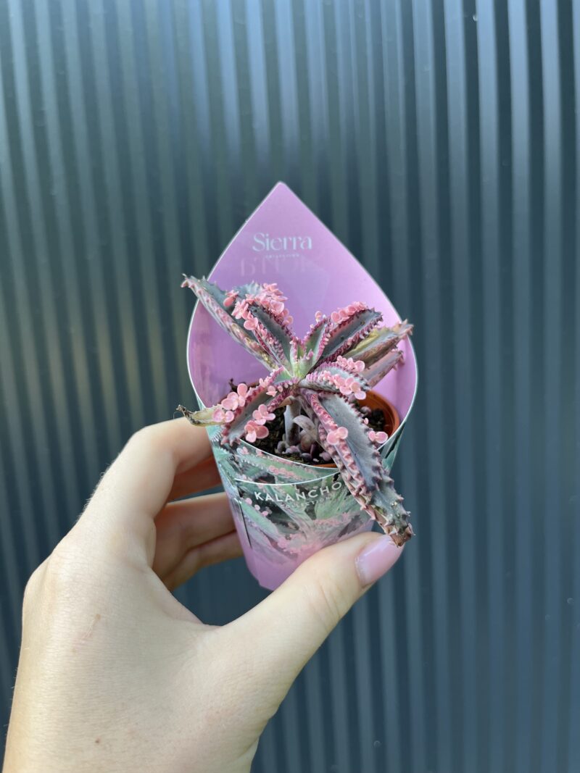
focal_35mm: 26
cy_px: 386
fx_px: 581
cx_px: 290
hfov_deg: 53.1
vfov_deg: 67.3
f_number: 1.6
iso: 32
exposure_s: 1/150
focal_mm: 5.1
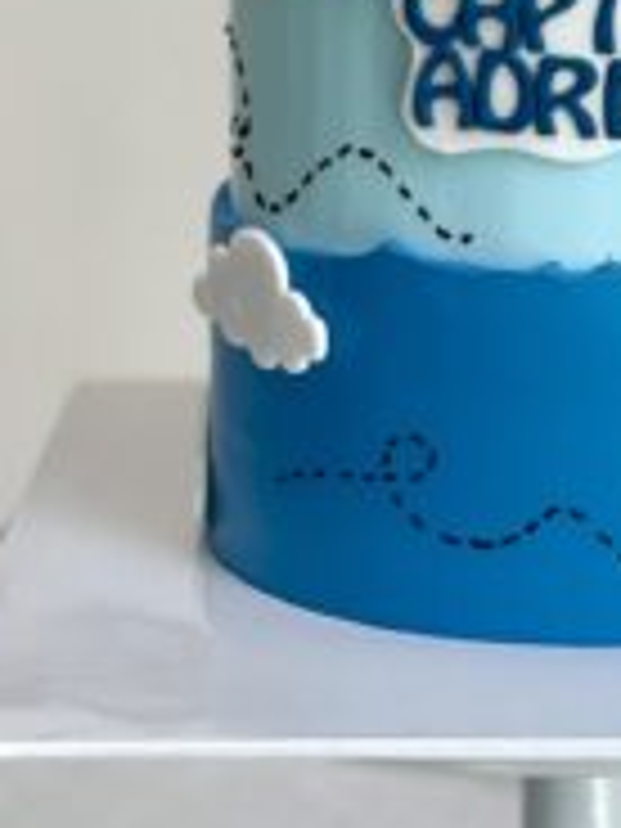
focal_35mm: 185
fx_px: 4425
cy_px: -160
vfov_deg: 10.5
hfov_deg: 8.0
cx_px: 576
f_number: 2.2
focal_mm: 7.5
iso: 32
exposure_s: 1/121
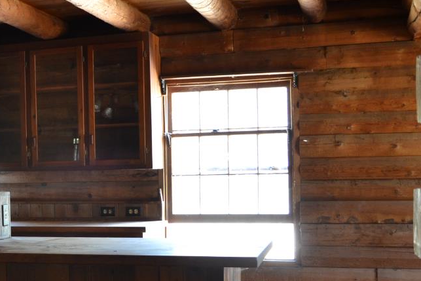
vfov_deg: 21.5
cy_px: 179
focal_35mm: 63
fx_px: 737
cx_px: 13
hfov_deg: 30.0
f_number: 3.5
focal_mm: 18
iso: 400
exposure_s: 1/20
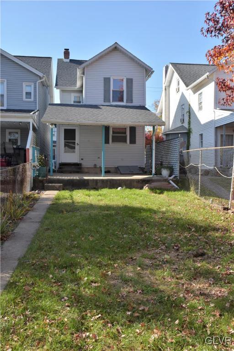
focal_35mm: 36
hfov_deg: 36.9
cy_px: 176
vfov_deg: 53.1
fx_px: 351
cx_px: 117
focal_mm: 24
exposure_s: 1/4000
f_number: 4.5
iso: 800
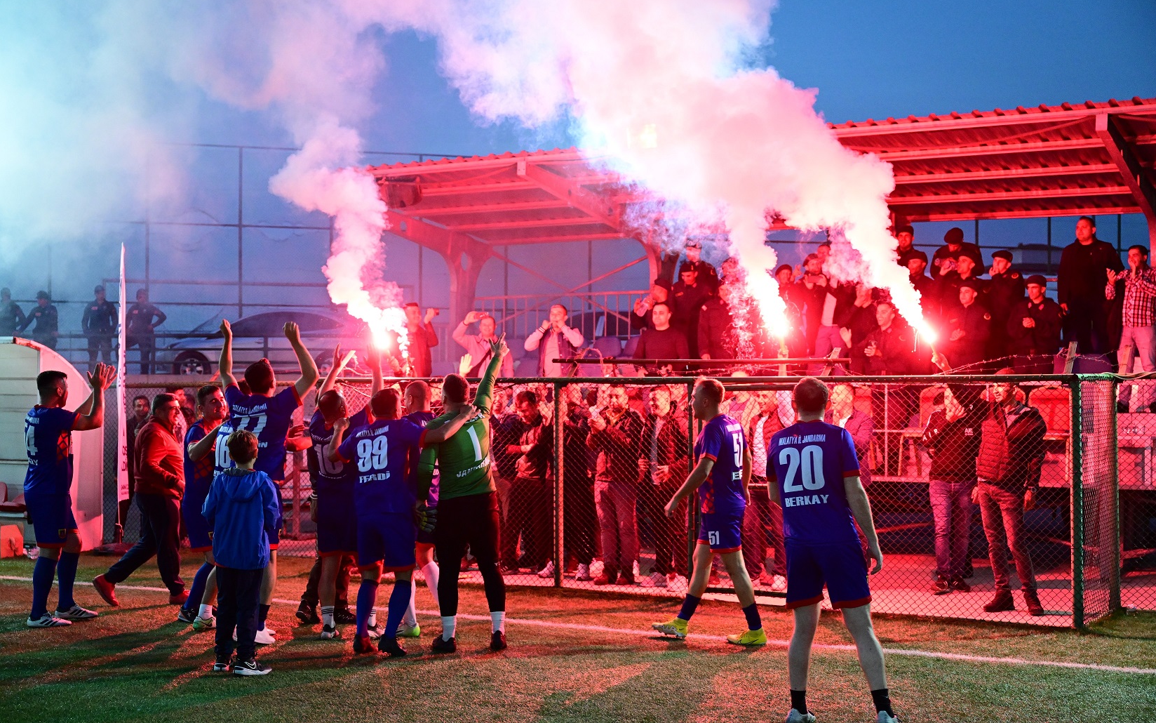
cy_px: 370
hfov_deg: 42.6
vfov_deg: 27.4
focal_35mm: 47
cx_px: 579
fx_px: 1481
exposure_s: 1/250
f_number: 3.2
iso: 5000
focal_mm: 46
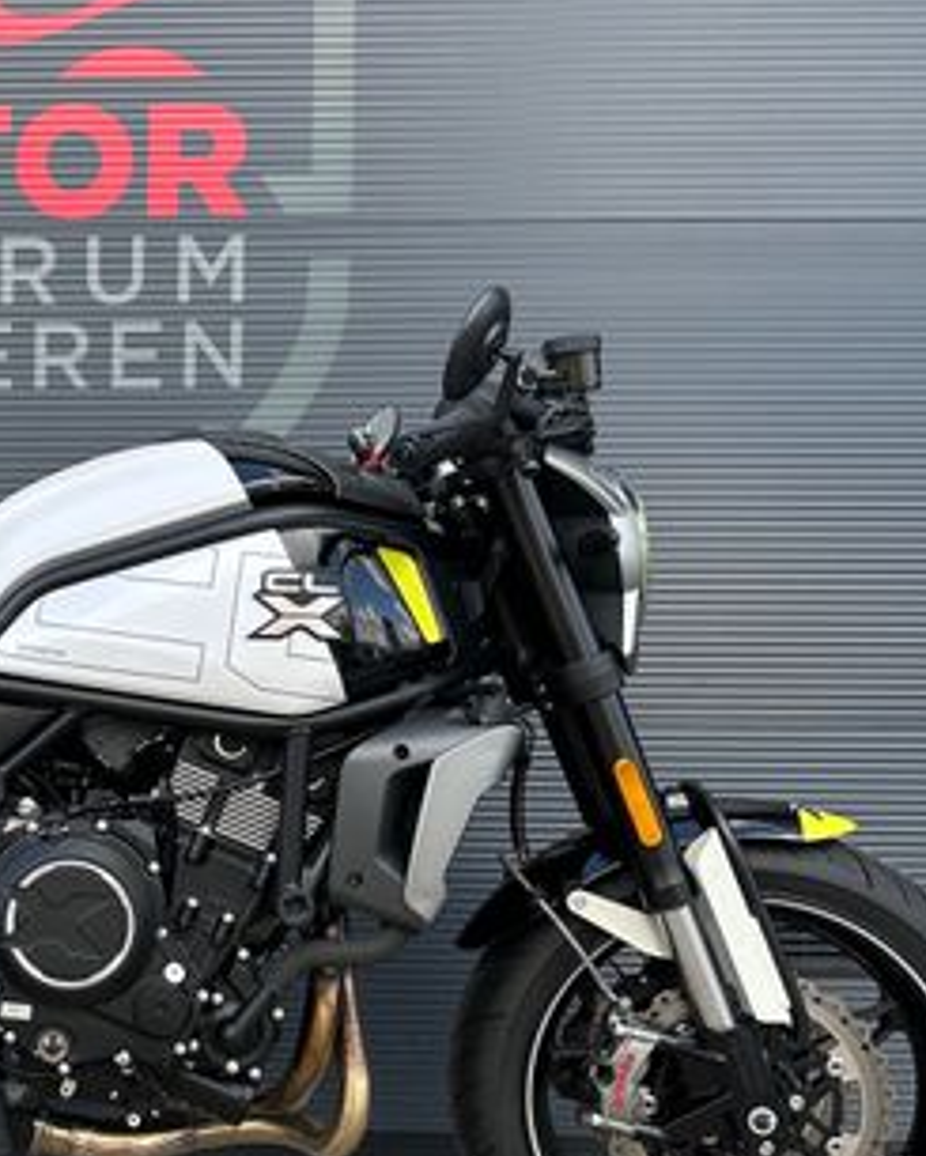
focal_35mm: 49
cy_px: 763
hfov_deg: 28.7
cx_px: -19
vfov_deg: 37.7
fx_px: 1678
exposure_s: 1/623
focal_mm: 6.86
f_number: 1.78
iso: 80
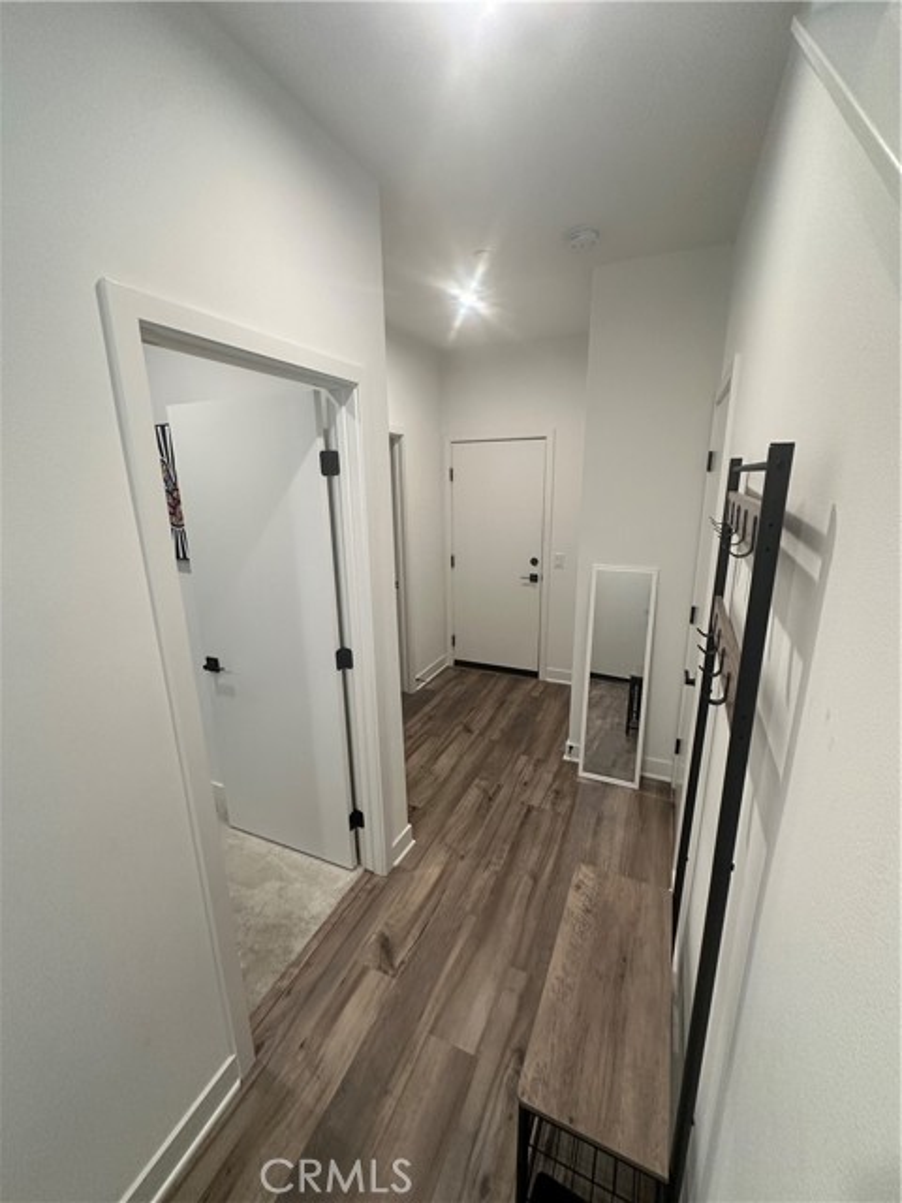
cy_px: 602
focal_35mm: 14
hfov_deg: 85.7
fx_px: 486
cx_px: 451
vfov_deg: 102.1
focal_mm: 2.22
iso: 250
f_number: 2.2
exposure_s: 1/120
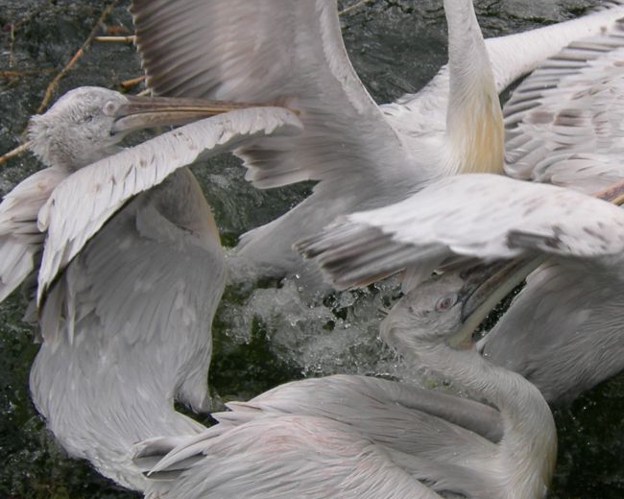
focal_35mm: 73
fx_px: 1348
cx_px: 484
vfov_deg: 21.0
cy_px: 214
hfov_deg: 25.7
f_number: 2.8
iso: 64
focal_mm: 8
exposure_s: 1/560
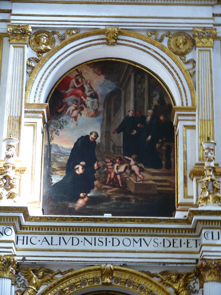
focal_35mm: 103
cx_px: 110
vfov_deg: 19.1
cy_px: 148
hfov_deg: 14.4
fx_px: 877
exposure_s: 1/6
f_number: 3.2
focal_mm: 21.7
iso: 200
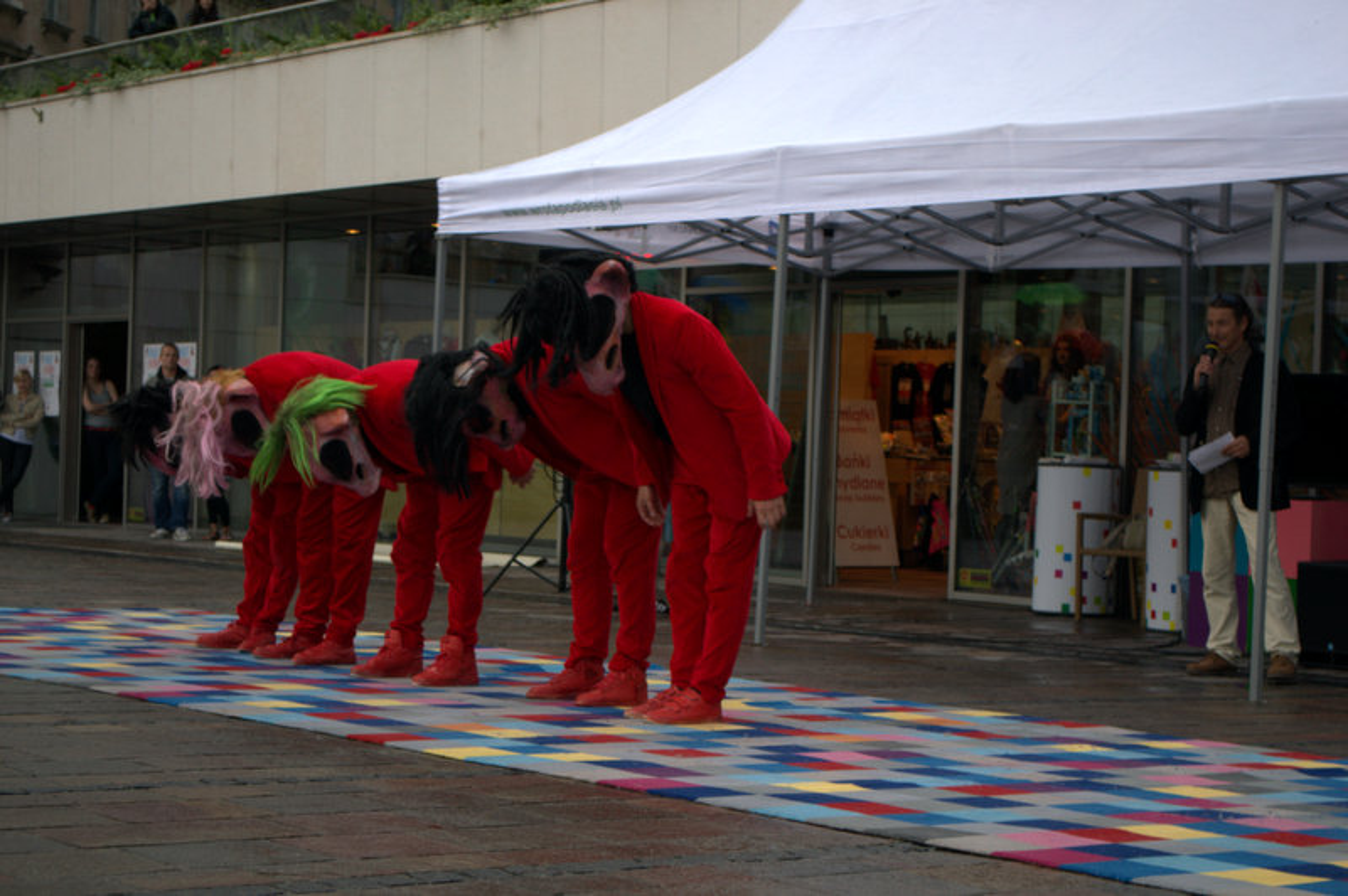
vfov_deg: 18.9
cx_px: 674
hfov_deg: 28.1
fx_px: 2694
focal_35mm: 72
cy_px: 448
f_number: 5.6
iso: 400
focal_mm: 48
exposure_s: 1/40
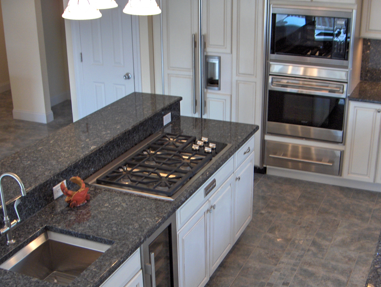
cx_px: 206
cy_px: 169
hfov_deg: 38.1
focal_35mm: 50
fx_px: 551
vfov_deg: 29.1
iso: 200
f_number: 2.8
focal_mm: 8
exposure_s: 1/53.7
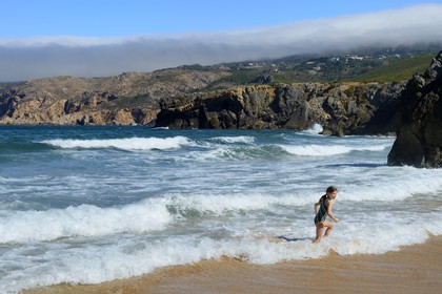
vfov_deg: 27.0
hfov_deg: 39.6
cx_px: 221
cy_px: 147
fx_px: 614
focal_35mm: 50
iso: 100
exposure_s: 1/320
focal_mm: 50
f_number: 10
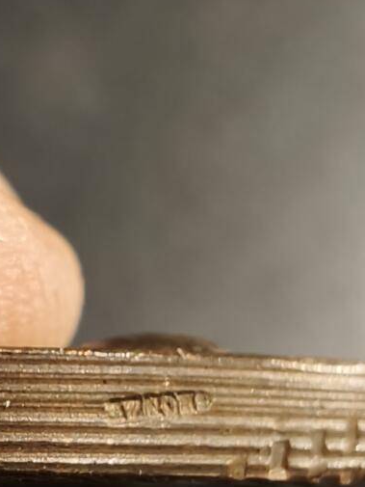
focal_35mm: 82
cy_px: 658
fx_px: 1152
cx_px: 206
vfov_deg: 21.3
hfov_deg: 18.0
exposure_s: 1/91.2
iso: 250
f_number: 2
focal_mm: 2.32
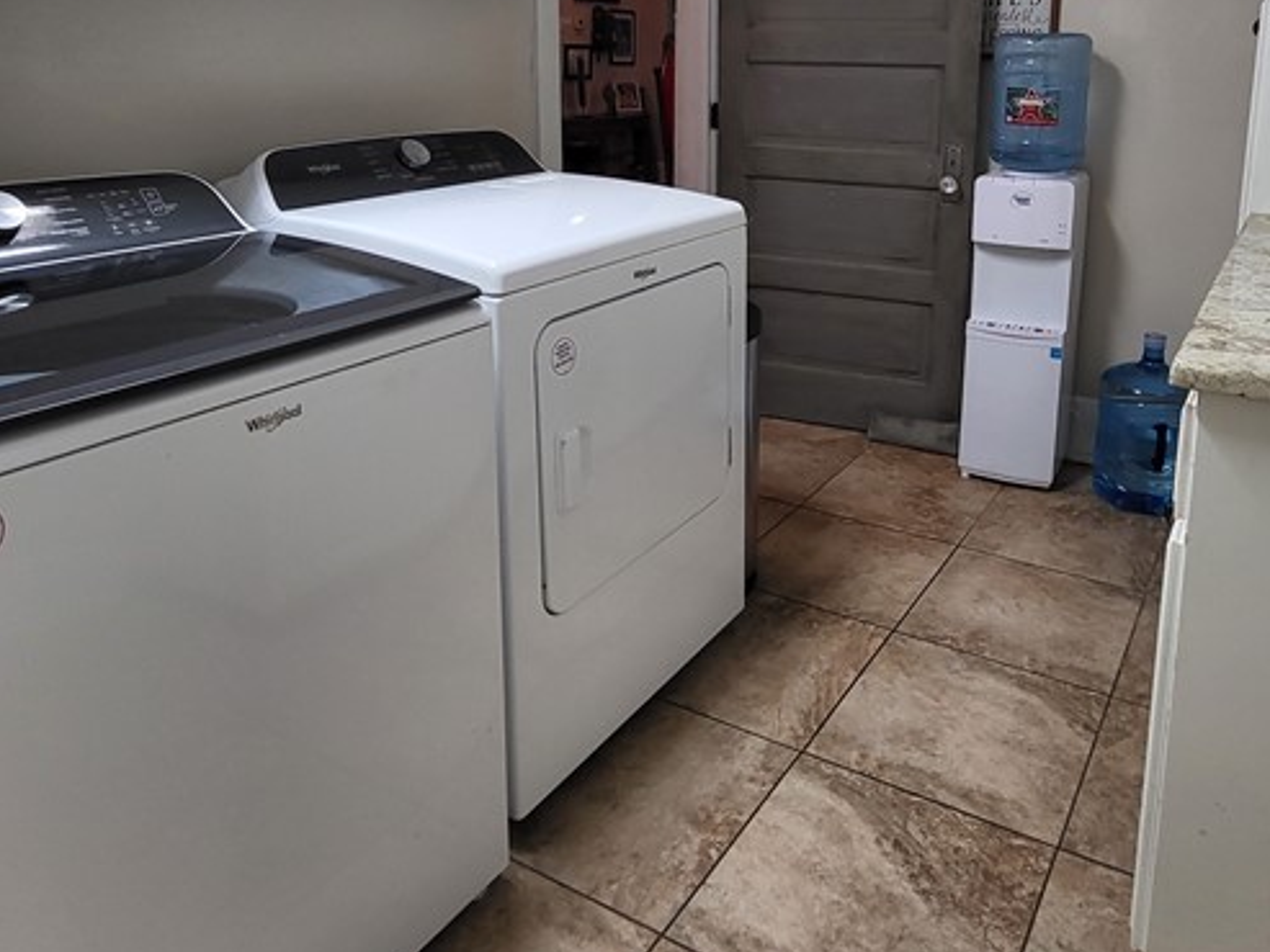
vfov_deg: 49.5
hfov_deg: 64.9
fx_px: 991
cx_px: 739
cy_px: 247
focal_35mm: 27
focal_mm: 1.74
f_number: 2.2
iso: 80
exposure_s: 1/60
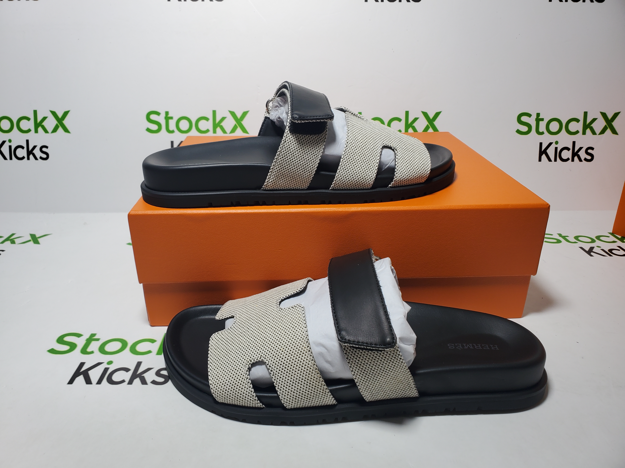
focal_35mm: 26
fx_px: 469
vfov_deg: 53.1
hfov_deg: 67.3
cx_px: 312
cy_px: 234
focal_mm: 4.3
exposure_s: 1/221
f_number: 2.4
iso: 50
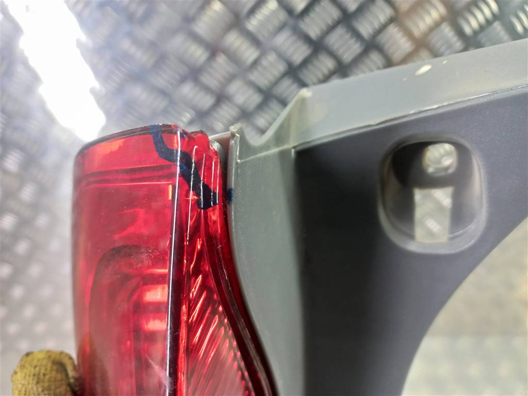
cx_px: 264
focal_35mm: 25
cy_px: 198
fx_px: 381
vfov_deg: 54.9
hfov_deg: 69.4
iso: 160
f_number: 1.8
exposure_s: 1/50
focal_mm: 4.6
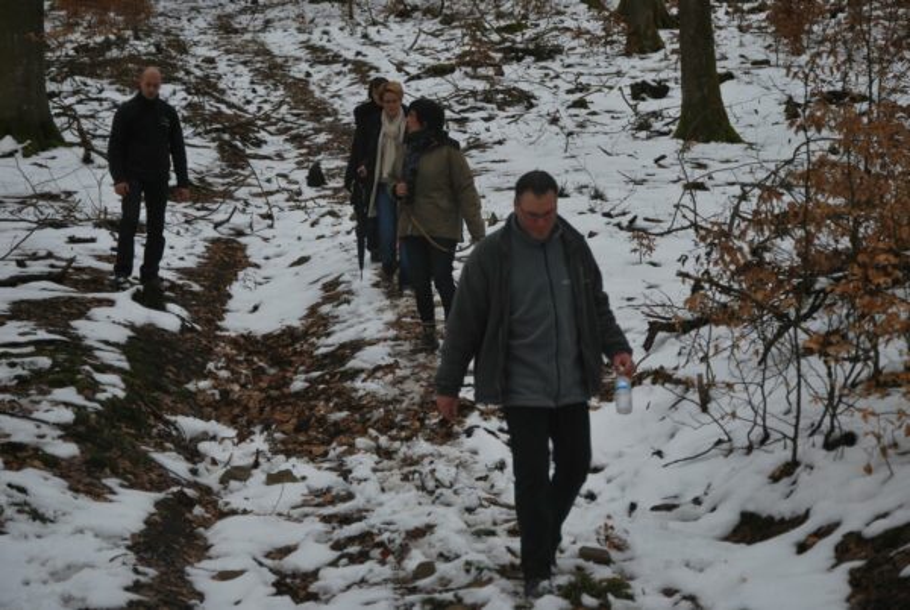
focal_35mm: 105
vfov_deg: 13.1
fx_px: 2658
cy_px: 305
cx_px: 455
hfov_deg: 19.4
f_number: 5.6
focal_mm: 70
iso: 200
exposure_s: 1/160
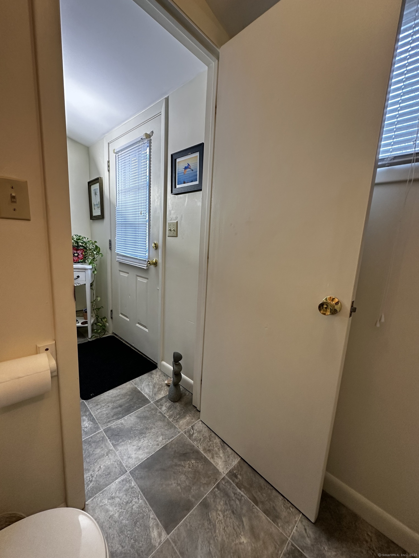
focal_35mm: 14
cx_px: 210
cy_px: 279
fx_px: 226
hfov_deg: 85.7
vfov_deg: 102.1
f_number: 2.2
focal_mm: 2.22
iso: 200
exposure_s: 1/120
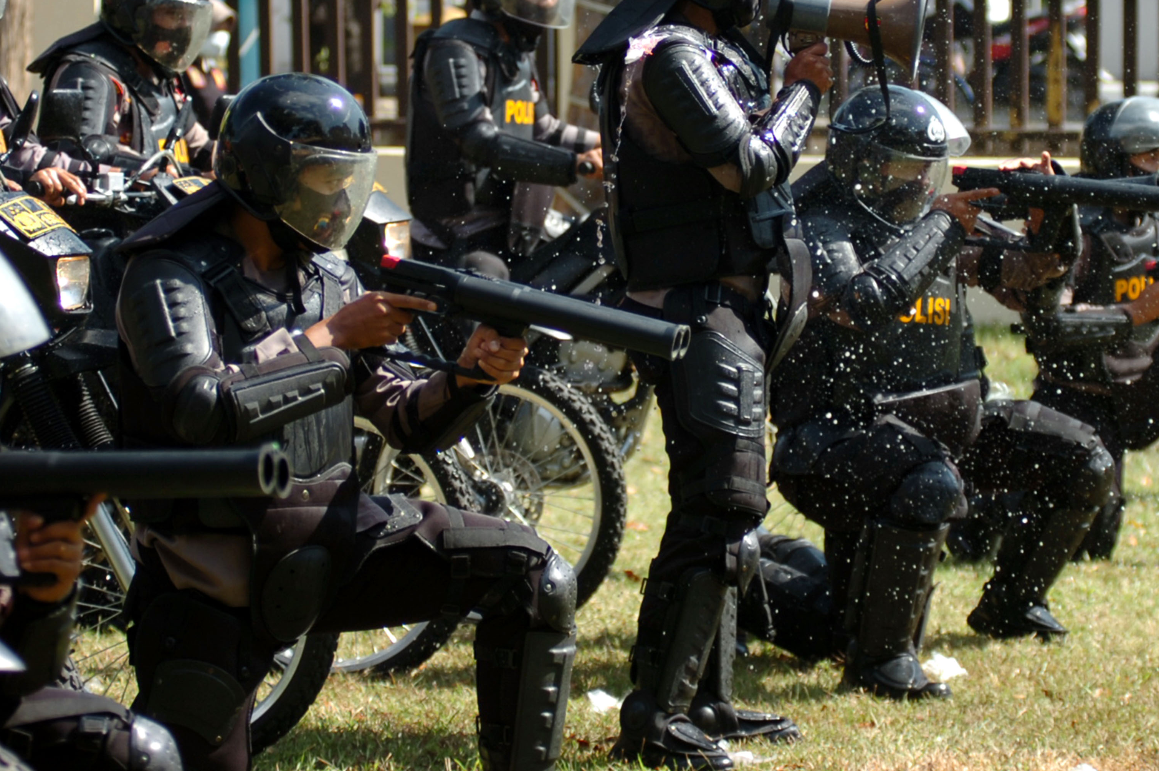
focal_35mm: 159
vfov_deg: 8.6
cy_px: 274
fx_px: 5115
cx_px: 603
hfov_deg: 12.9
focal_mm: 80
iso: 200
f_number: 2.8
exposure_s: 1/1250
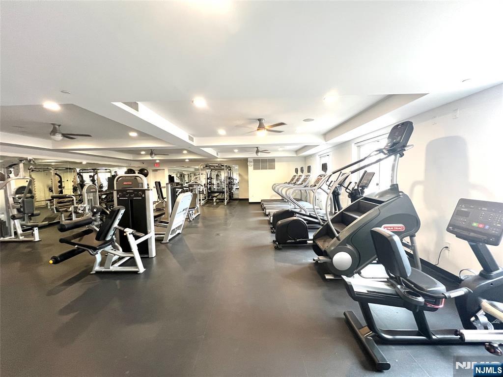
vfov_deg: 89.9
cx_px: 252
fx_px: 189
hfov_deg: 106.2
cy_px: 188
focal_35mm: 13
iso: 320
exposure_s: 1/60
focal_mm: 1.57
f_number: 1.8
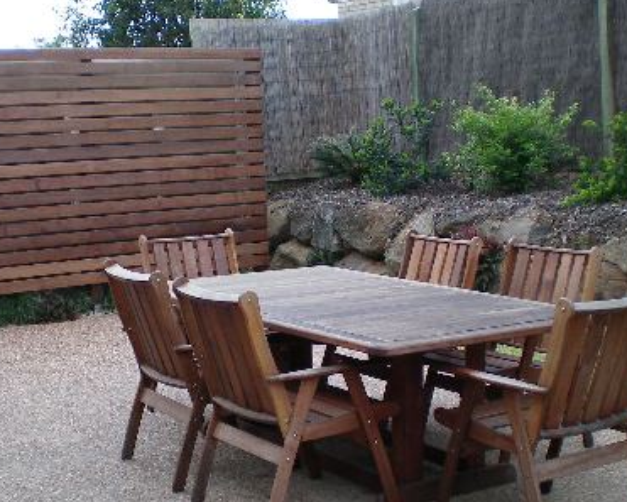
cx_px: 324
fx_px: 1188
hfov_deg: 29.6
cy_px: 260
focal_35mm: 64
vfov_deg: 23.9
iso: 64
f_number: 3.1
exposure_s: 1/320
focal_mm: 6.3
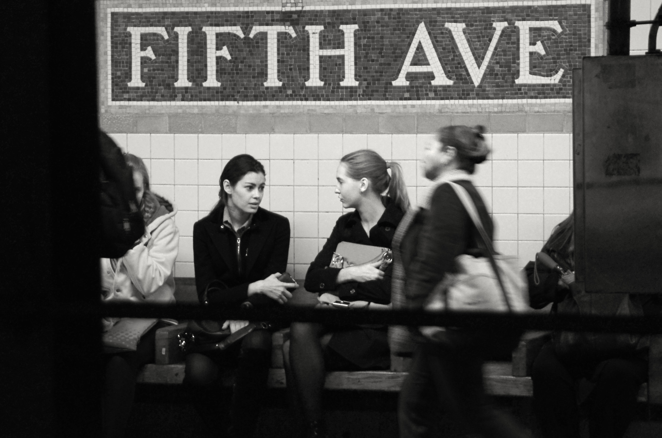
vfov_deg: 7.6
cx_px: 331
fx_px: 3303
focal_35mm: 180
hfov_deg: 11.4
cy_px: 219
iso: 2000
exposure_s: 1/40
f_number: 5.6
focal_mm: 120
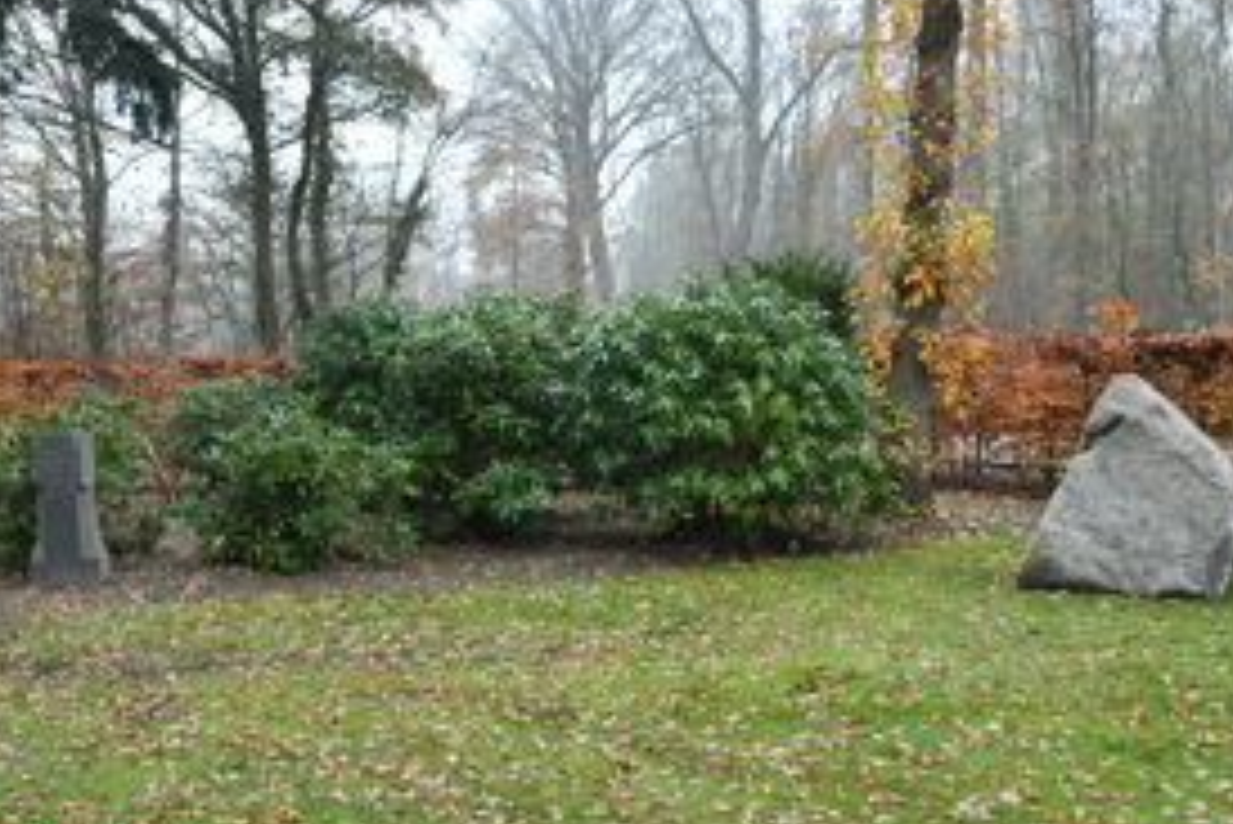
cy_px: 313
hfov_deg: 54.4
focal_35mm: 35
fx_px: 1199
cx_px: 598
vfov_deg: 37.7
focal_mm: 16
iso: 1000
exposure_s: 1/40
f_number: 4
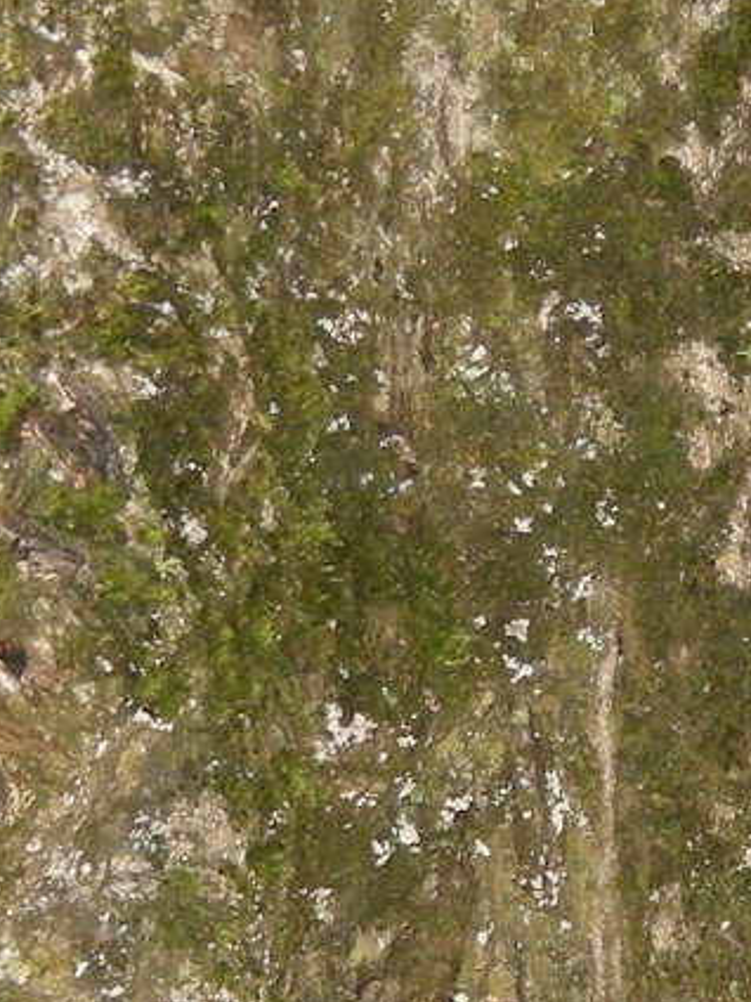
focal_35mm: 198
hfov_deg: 7.5
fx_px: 5728
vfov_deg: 10.0
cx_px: 387
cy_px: 865
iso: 85
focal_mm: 7.5
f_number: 2.7
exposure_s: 1/65
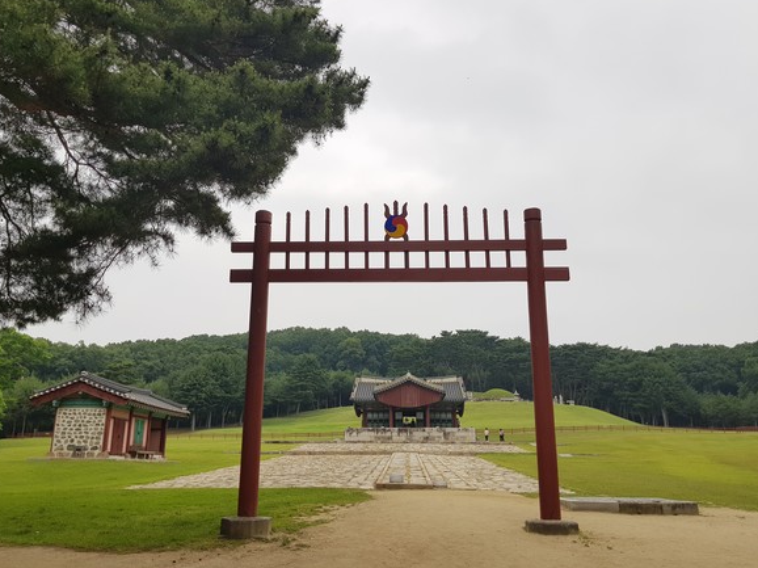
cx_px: 384
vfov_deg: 51.3
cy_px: 277
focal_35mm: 27
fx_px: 591
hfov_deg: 65.3
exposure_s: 1/2008
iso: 40
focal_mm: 4.2
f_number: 1.7
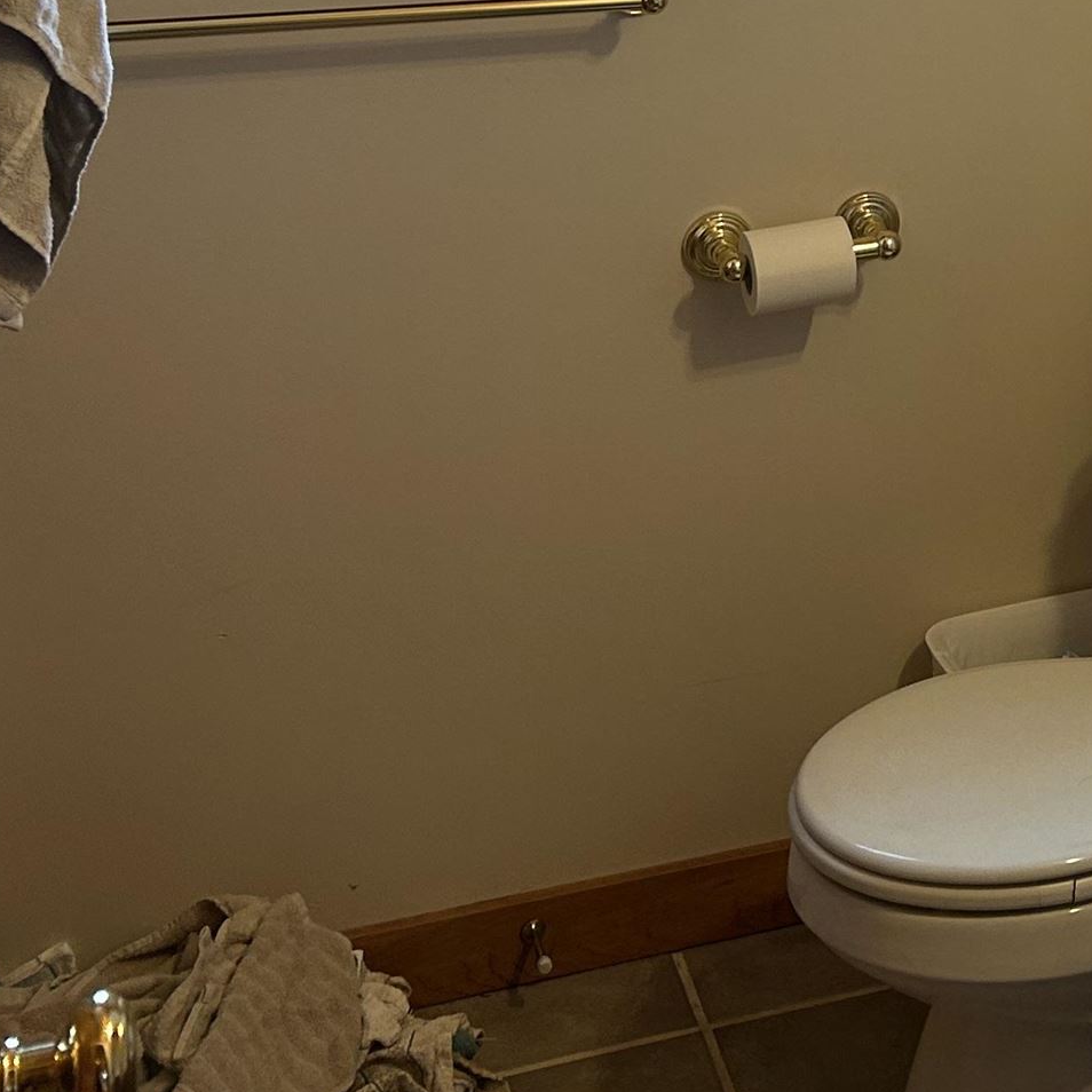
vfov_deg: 21.8
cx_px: 1308
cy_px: -177
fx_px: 2641
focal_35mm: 74
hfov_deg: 21.7
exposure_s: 1/60
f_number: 1.5
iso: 64
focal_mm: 5.7
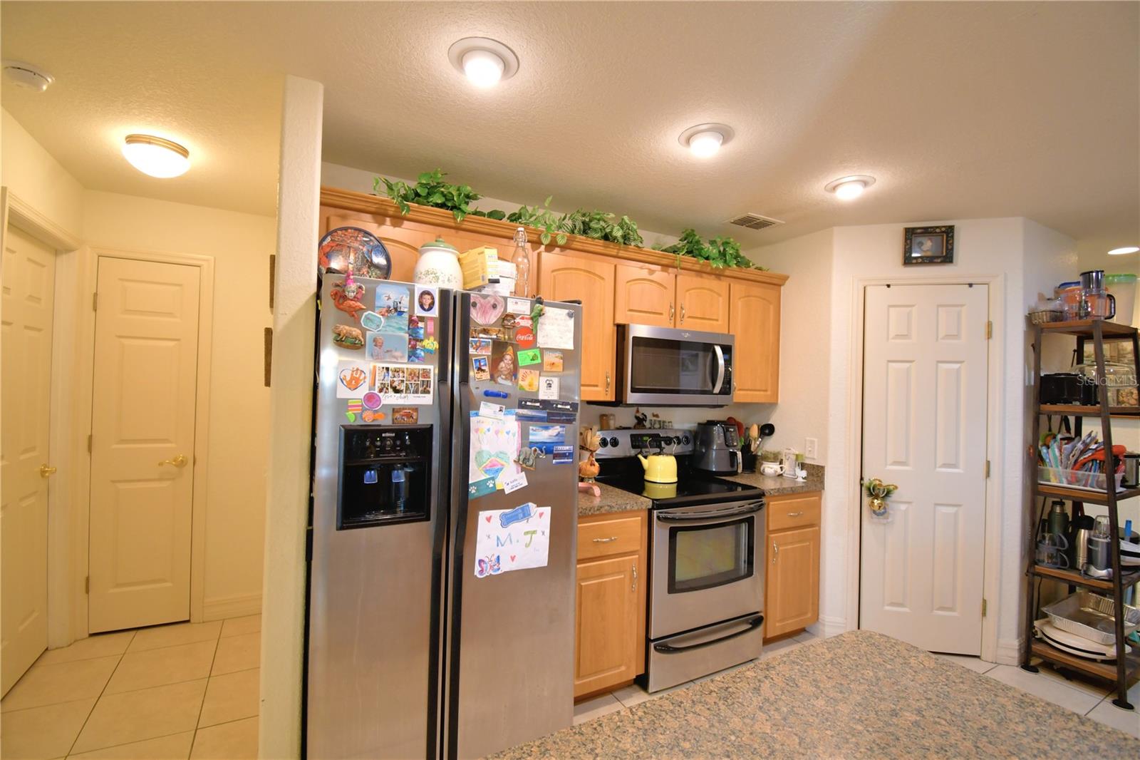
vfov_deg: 77.3
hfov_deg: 100.4
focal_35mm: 15
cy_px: 380
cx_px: 570
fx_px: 475
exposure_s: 1/30
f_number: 4.5
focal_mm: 10
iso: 400
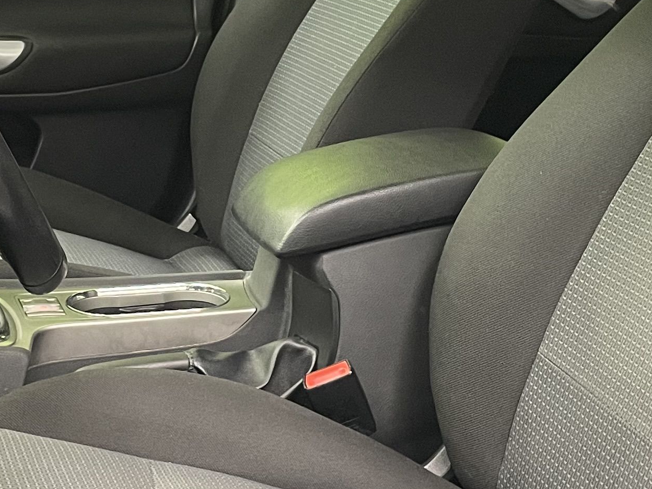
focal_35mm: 84
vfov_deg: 17.6
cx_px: 190
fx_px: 1582
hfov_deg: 23.1
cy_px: 215
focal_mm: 4.2
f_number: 1.6
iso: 320
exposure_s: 1/50
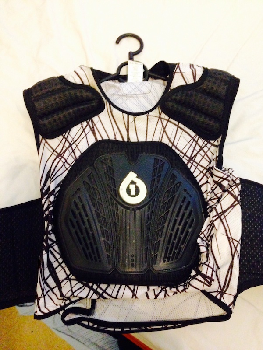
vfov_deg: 55.4
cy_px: 175
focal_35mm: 33
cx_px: 132
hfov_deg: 42.9
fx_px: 334
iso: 640
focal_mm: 4.12
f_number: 2.4
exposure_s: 1/15
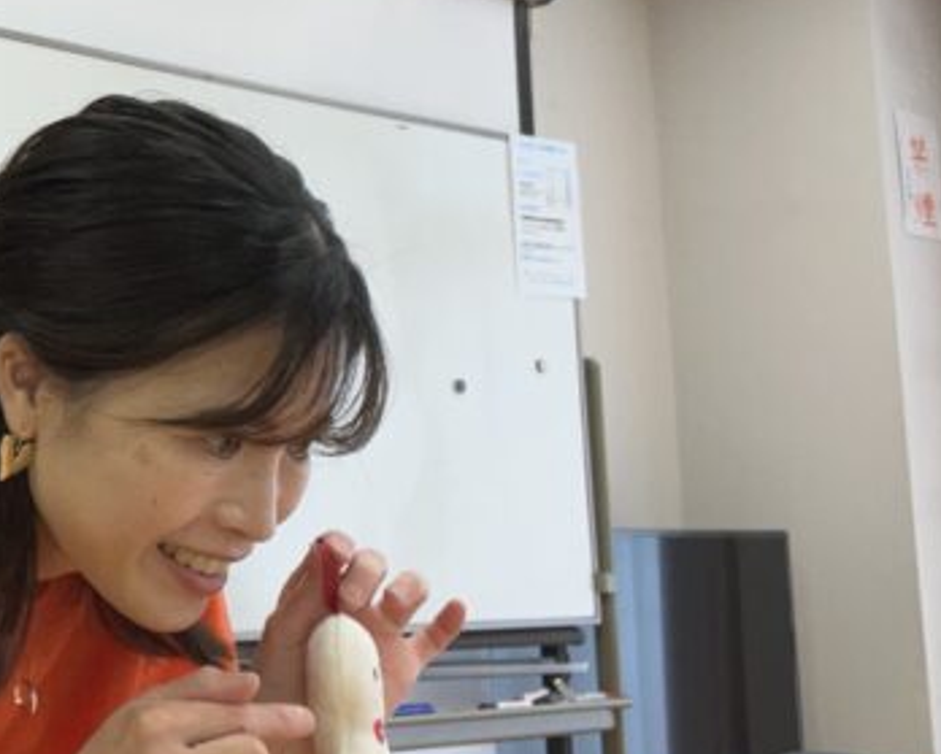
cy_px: 92
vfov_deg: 22.7
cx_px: -233
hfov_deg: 25.3
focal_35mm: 66
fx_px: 1840
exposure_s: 1/50
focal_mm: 2.71
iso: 50
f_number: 2.2
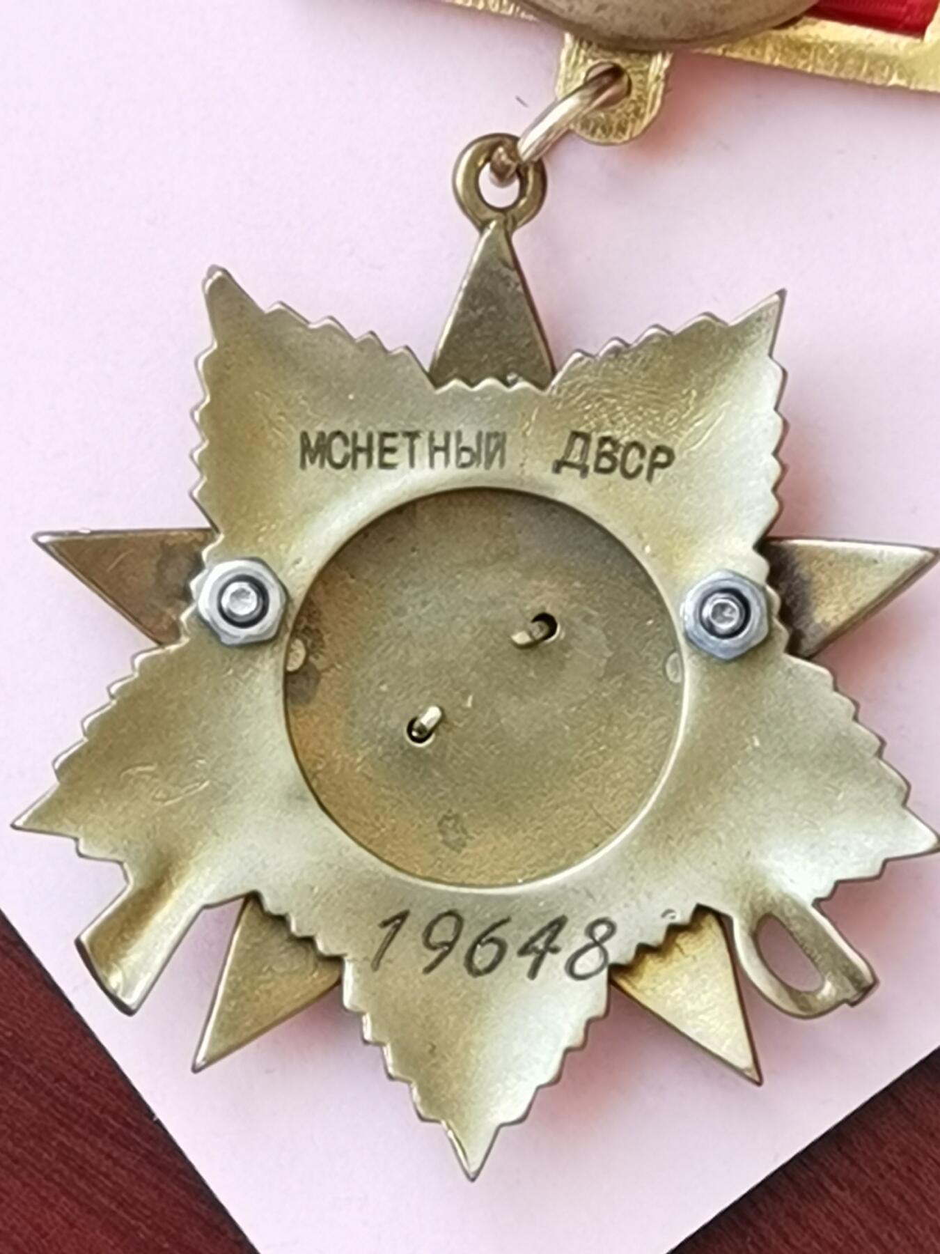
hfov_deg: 11.0
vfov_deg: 14.6
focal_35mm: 135
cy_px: 627
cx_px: 470
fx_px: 4888
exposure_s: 1/100
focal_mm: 6.71
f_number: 1.9
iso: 80
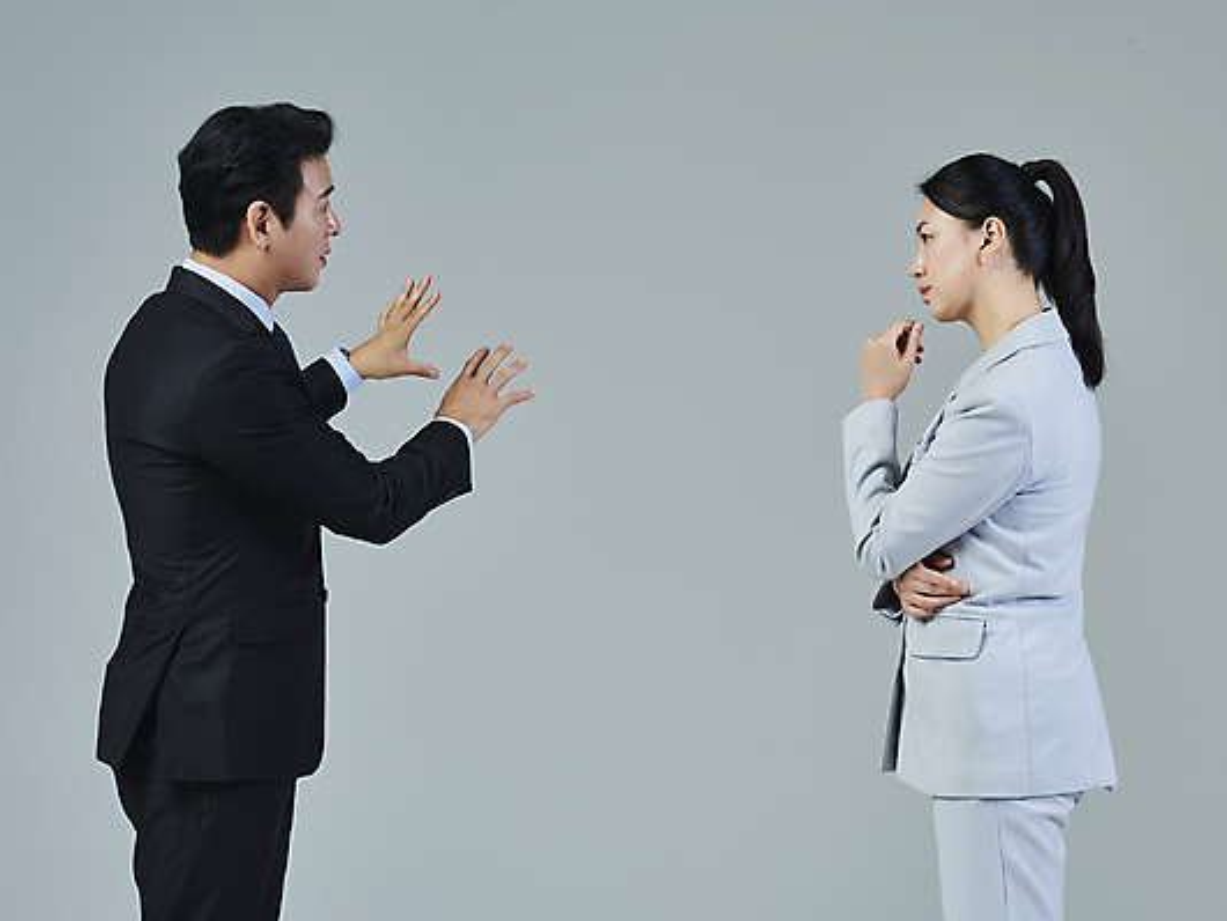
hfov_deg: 22.5
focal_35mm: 87
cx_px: 618
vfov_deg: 17.0
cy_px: 460
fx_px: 3085
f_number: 14
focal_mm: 80
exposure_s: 1/125
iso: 100
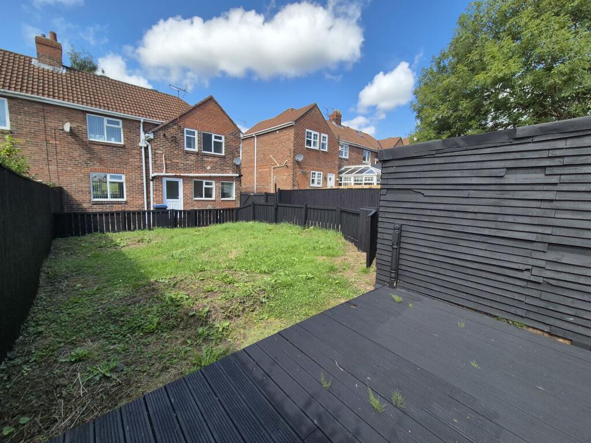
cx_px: 296
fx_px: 222
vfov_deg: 89.9
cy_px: 222
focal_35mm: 13
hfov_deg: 106.2
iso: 50
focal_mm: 2.2
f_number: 2.2
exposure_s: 1/1420
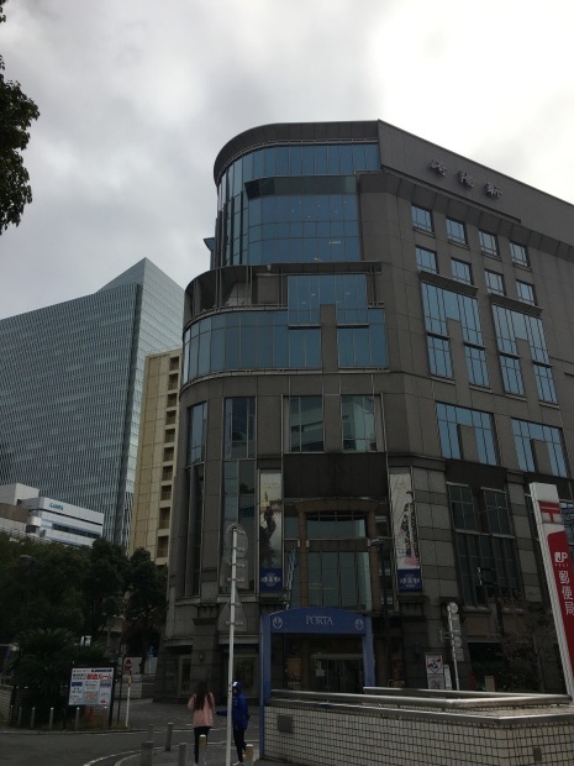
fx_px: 641
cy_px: 383
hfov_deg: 48.2
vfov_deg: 61.7
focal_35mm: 29
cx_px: 287
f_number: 2.2
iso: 25
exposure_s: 1/1876
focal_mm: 4.15
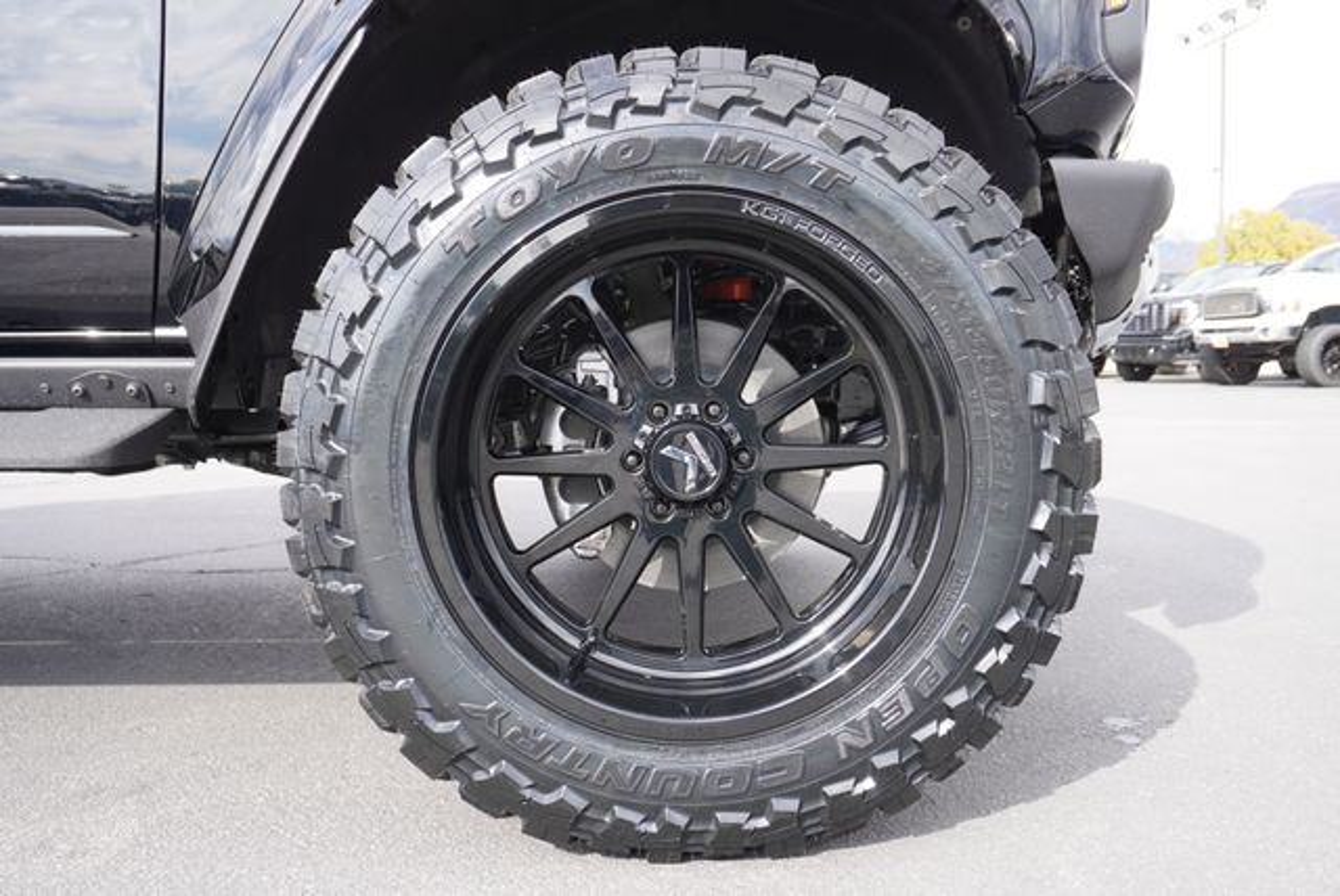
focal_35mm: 32
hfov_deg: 59.4
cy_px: 448
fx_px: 1174
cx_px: 670
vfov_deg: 41.8
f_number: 5
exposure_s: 1/100
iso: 100
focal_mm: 21
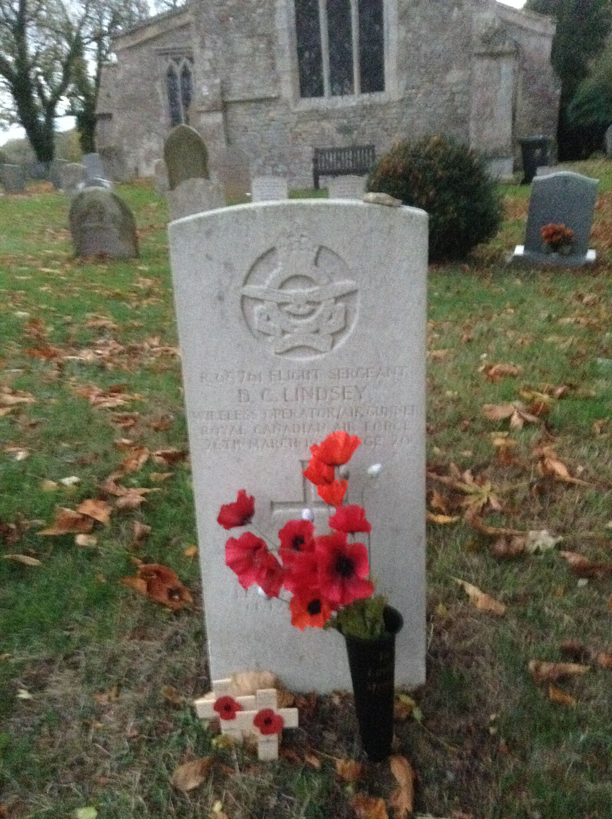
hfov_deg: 42.8
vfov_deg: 55.4
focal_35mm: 33
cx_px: 306
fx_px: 780
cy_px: 410
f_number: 2.4
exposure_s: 1/15
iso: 640
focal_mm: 3.3
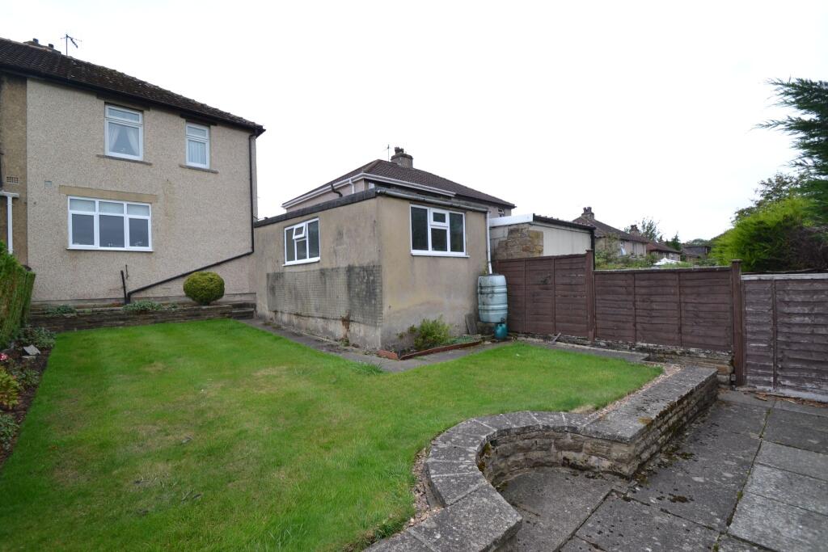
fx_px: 345
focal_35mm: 15
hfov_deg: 100.4
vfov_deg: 77.3
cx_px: 414
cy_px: 276
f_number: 5
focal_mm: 10
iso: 400
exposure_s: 1/100
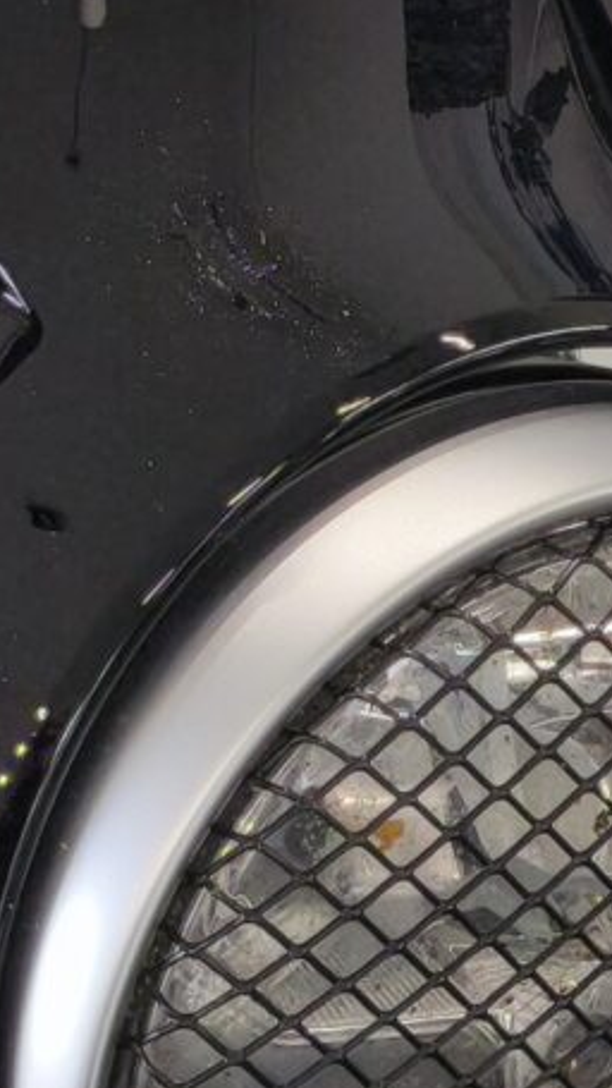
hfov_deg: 4.3
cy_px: 1124
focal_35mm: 282
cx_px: 514
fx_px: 8134
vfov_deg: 7.6
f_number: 1.6
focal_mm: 6.57
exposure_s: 1/120
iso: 50
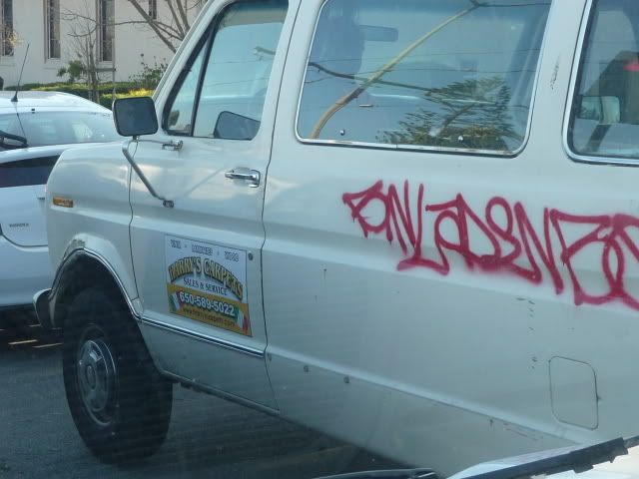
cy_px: 240
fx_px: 1495
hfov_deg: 24.1
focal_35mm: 81
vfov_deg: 18.2
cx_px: 320
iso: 100
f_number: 4.2
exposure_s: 1/125
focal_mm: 8
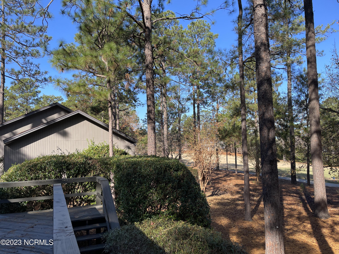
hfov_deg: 67.3
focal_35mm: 26
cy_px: 127
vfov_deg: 53.1
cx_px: 170
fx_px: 255
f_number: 1.6
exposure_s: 1/955
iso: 32
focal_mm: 4.2
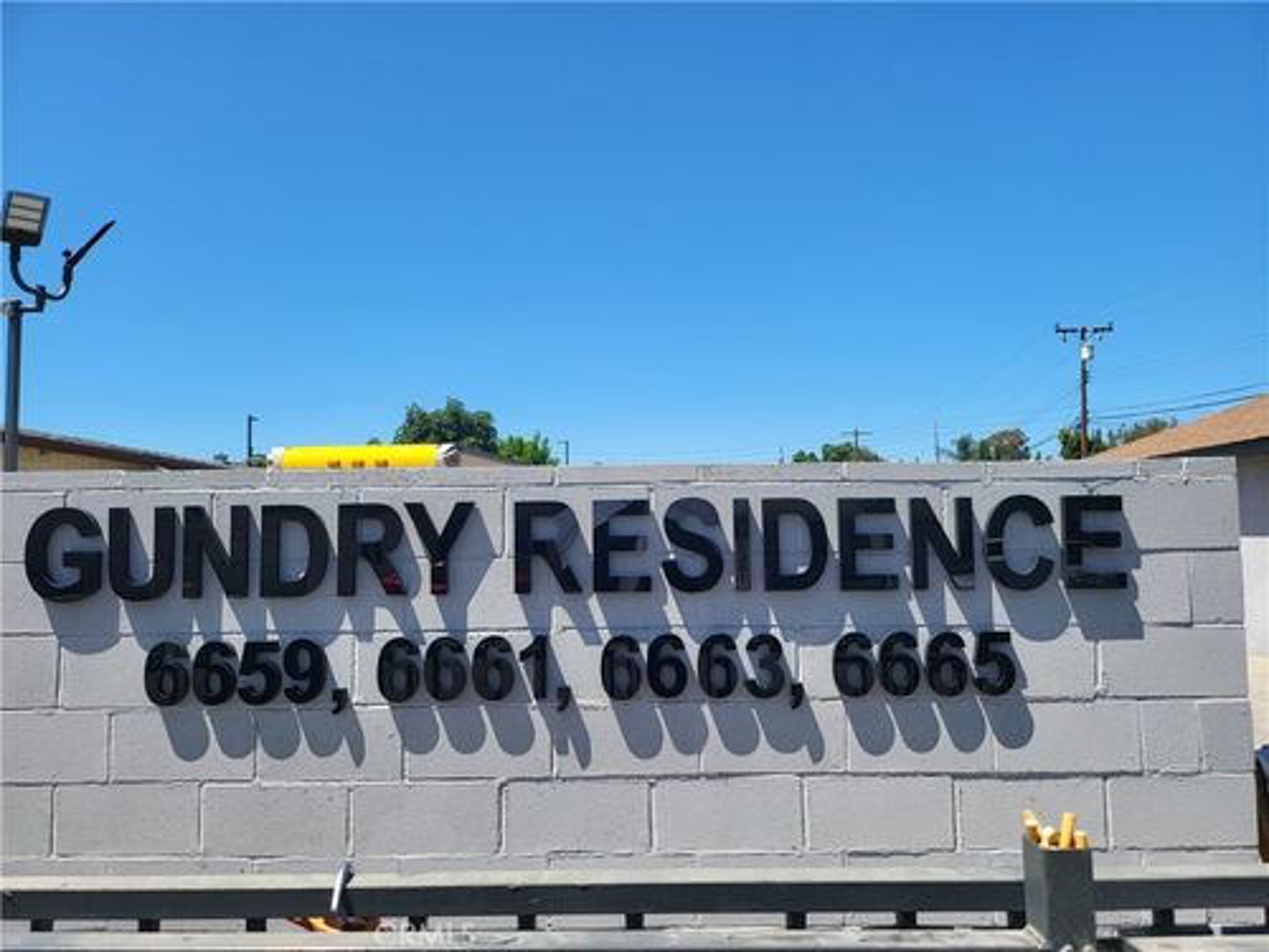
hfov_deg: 71.6
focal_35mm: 24
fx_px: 880
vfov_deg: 56.8
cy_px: 476
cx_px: 634
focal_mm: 5
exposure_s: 1/1775
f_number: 1.8
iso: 40
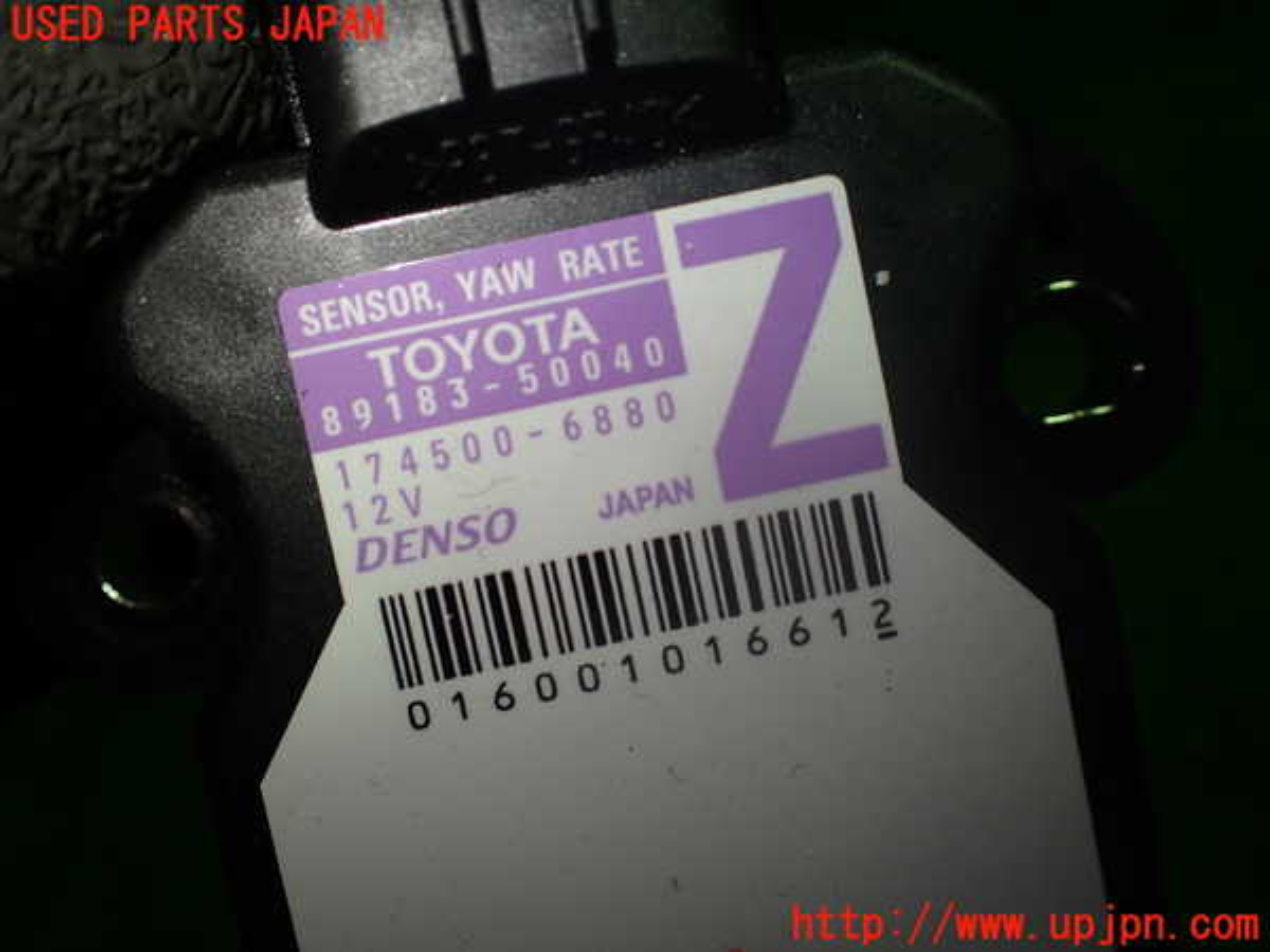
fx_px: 1101
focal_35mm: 30
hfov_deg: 60.0
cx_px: 635
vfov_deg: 46.8
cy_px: 476
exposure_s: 1/160
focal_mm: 5.4
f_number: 2.3
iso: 100
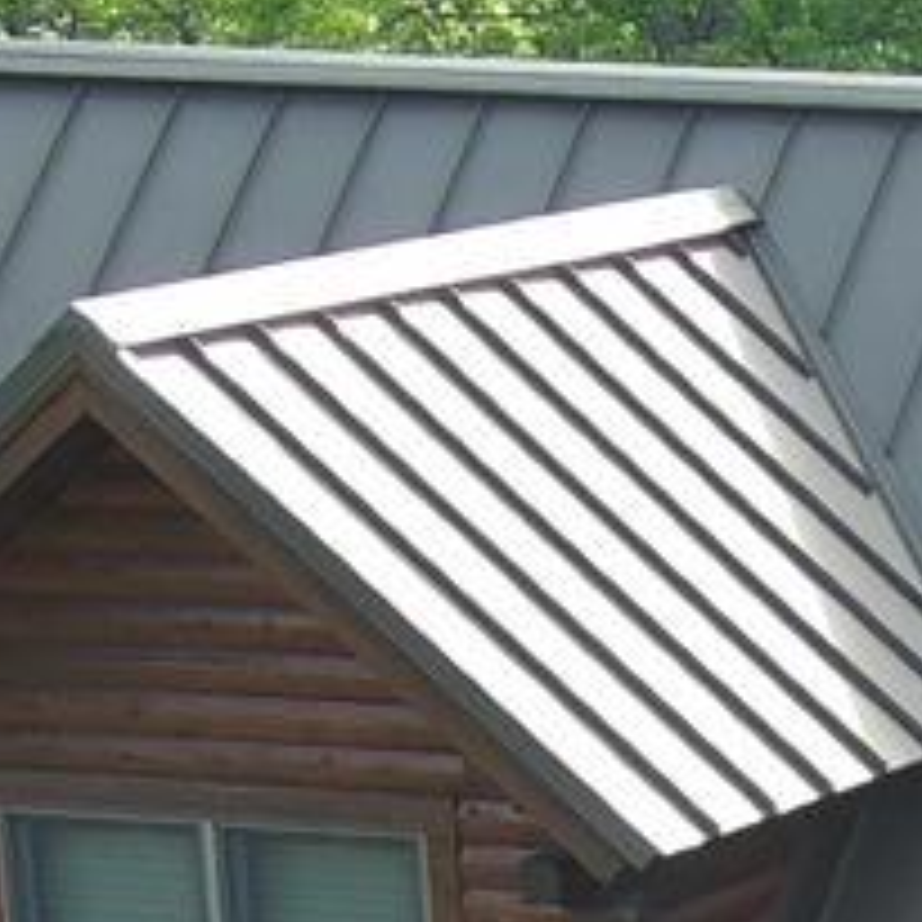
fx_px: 7413
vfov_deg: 6.7
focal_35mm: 246
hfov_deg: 6.8
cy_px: 2309
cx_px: 2082
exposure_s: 1/254
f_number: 2.8
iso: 100
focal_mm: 10.57
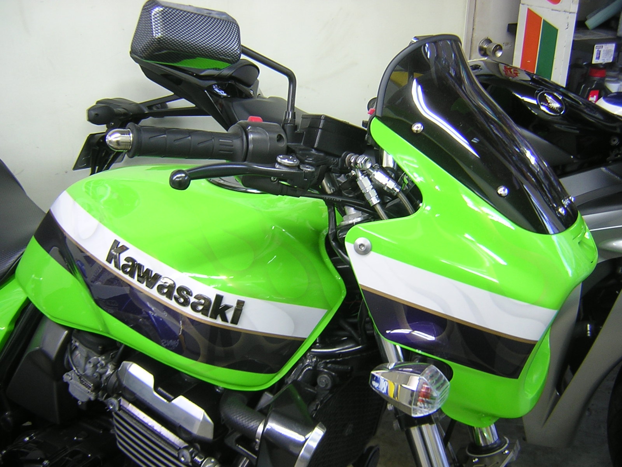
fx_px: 647
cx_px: 311
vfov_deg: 39.7
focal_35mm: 36
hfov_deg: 51.4
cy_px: 234
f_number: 2.6
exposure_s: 1/5.7
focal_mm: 4.7
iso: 100
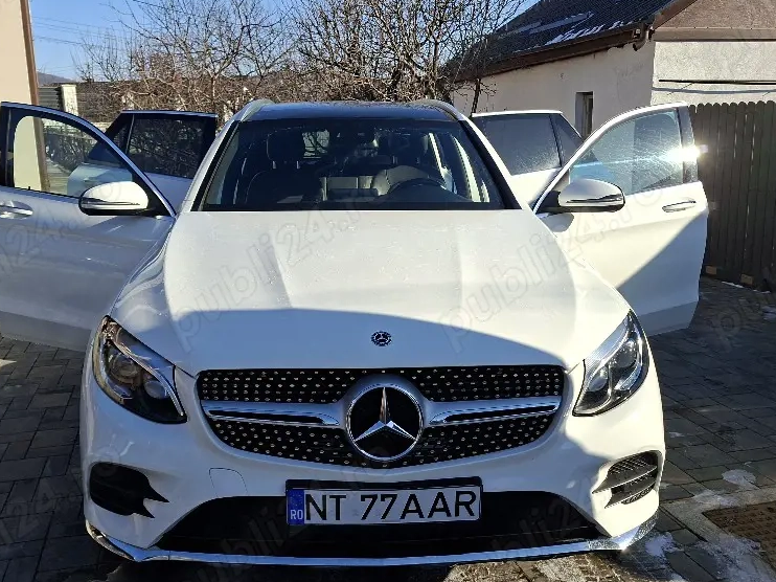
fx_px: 695
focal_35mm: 31
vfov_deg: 45.4
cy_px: 265
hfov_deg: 58.2
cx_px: 348
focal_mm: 5.54
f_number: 1.8
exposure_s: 1/2500
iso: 50
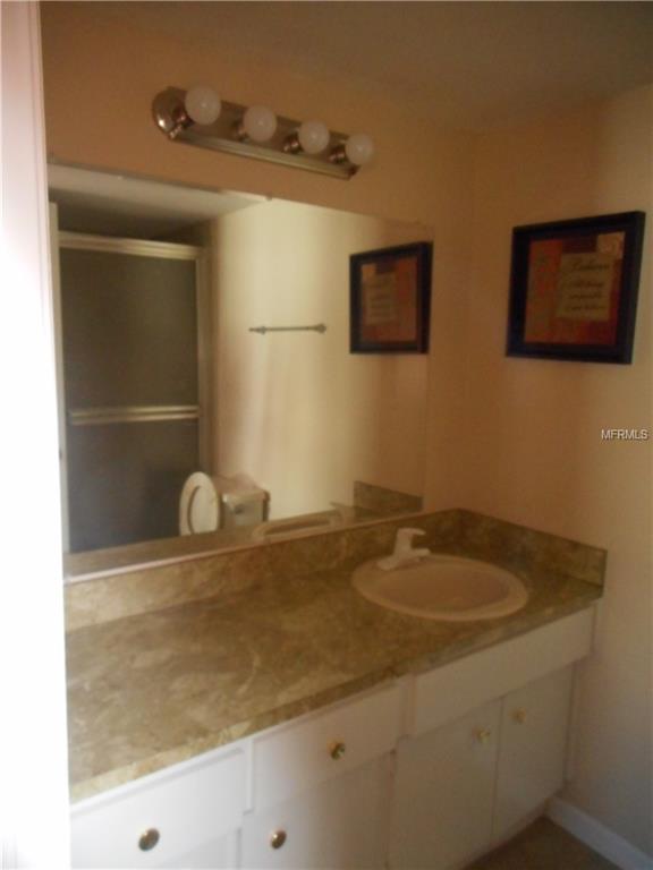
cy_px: 435
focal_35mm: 25
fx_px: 629
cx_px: 326
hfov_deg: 54.9
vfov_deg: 69.4
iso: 640
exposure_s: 1/25
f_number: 3.7
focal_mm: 4.5
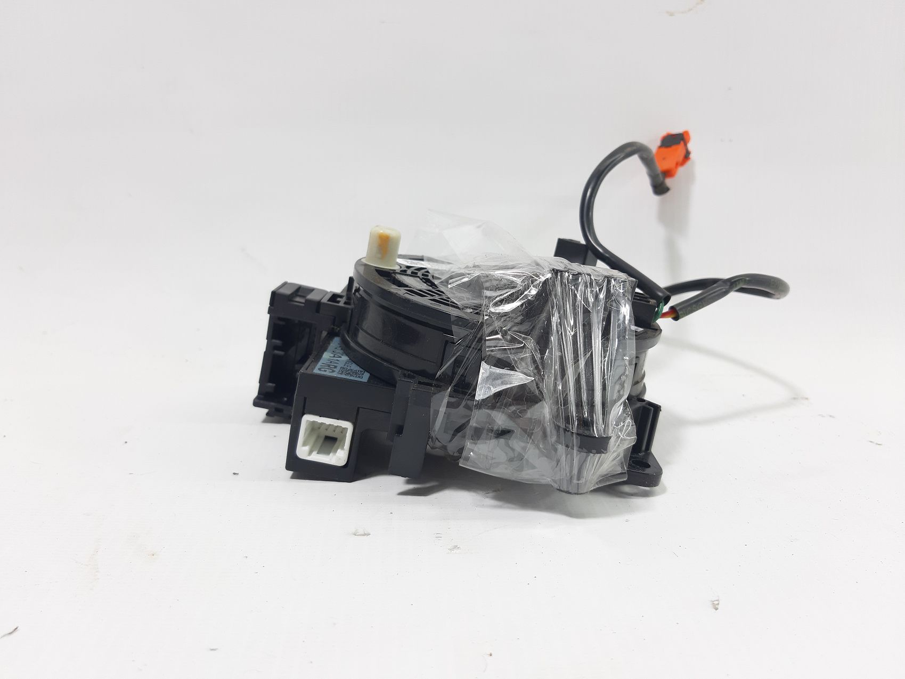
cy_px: 340
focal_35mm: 27
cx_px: 452
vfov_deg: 51.3
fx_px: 706
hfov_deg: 65.3
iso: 64
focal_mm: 3.93
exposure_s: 1/50
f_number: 1.7
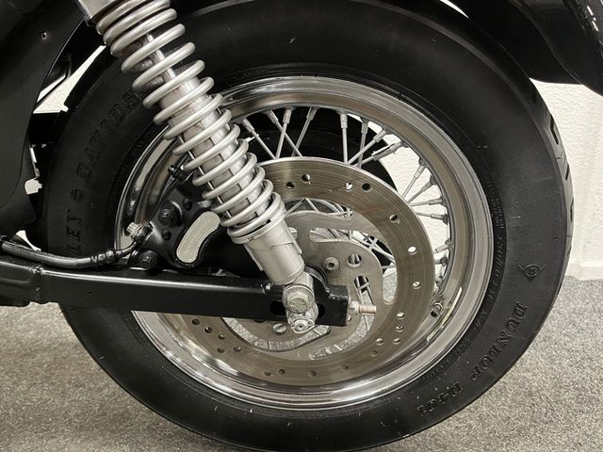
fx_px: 453
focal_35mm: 26
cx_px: 302
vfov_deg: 53.1
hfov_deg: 67.3
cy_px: 226
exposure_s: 1/33
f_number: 1.6
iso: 400
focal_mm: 5.1
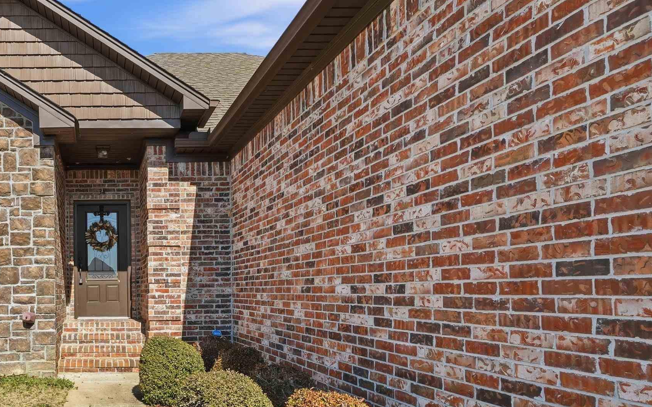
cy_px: 291
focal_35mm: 27
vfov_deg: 44.9
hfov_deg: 61.1
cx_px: 104
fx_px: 480
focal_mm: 10
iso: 250
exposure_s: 1/2000
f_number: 9
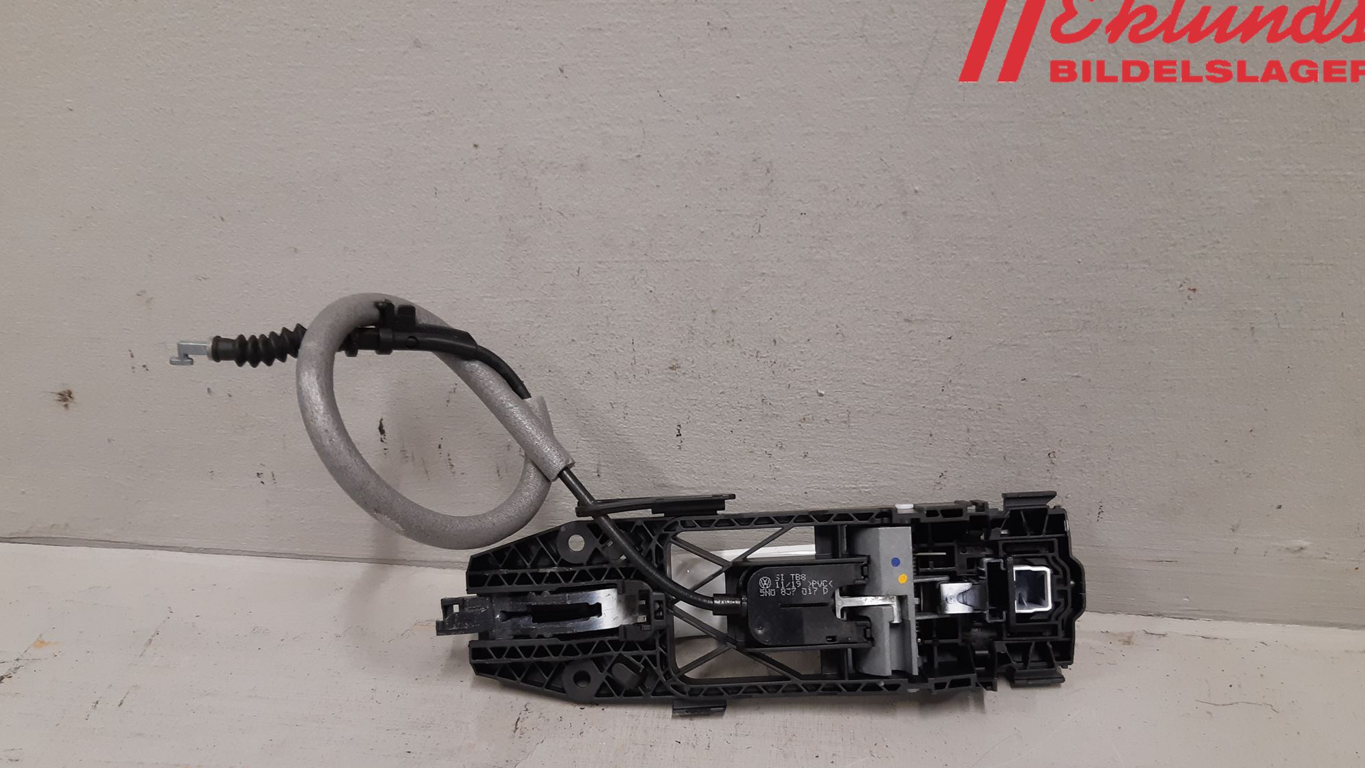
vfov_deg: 39.8
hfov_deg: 66.1
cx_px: 678
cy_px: 491
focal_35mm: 29
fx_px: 1050
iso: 160
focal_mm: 3.93
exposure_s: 1/50
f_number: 1.7
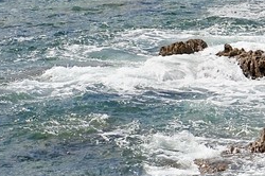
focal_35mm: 448
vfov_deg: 3.0
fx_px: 3293
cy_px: -126
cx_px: 764
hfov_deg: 4.4
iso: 200
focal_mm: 70
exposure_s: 1/200
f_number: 13
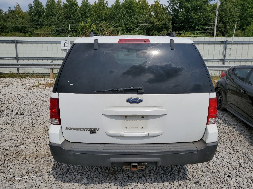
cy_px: 94
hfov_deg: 67.3
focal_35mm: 26
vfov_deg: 53.1
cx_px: 126
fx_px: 190
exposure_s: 1/10000
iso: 50
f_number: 1.5
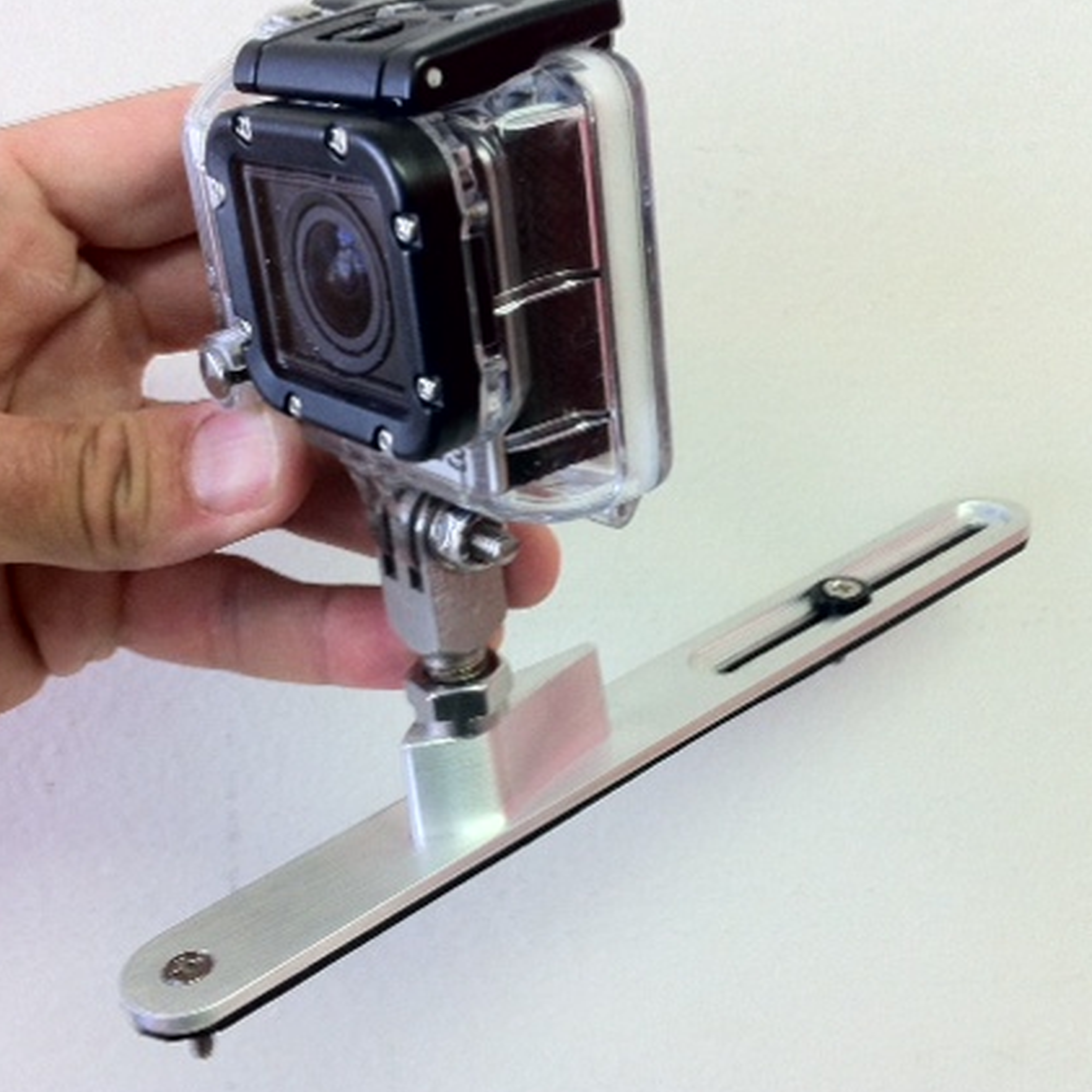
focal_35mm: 47
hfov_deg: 35.9
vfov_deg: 36.1
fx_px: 1677
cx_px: 428
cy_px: 521
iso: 80
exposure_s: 1/24
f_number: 2.8
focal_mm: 3.85
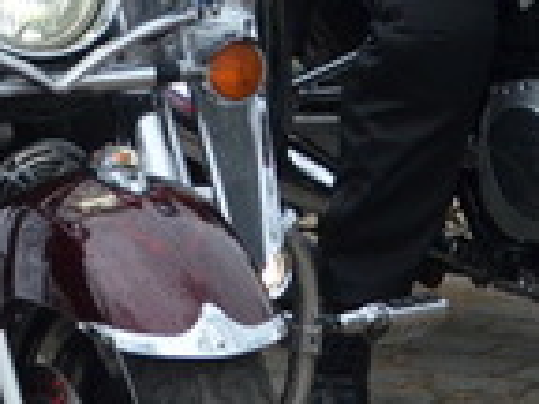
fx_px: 4204
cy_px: -56
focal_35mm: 270
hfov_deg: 7.3
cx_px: 625
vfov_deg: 5.5
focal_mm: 38
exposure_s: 1/2500
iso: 1600
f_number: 6.3
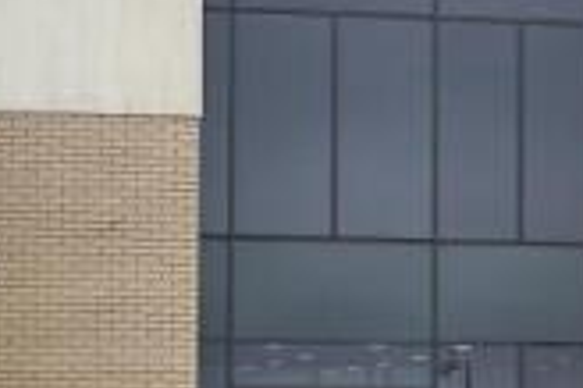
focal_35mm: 180
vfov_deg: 7.6
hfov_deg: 11.3
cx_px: 569
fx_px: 2912
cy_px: 192
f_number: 3.5
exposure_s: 1/500
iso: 200
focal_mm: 62
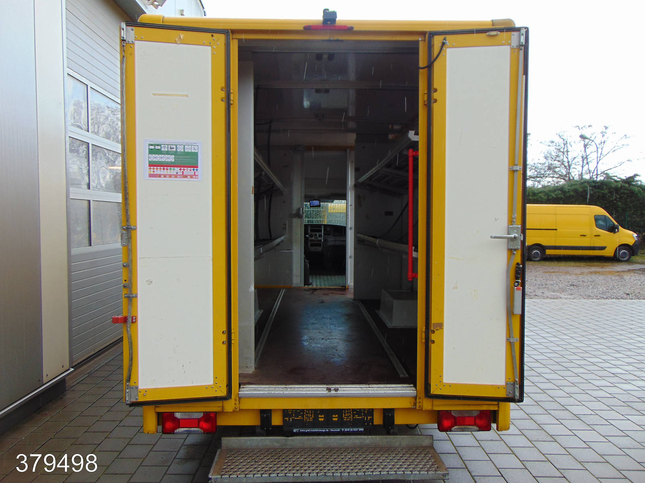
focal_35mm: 25
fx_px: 466
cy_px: 242
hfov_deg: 69.4
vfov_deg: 54.9
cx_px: 322
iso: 80
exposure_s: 1/160
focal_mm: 4.5
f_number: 3
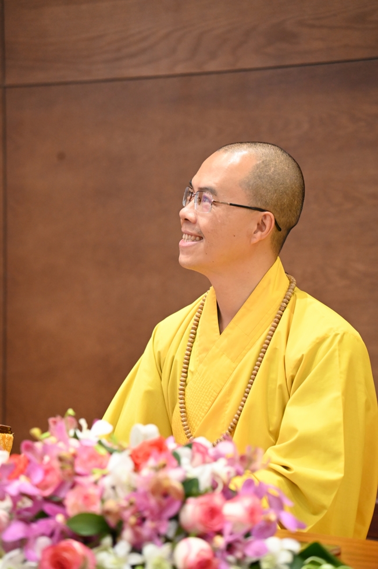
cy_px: 284
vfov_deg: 17.1
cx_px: 189
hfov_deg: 11.4
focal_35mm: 120
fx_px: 1893
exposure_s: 1/200
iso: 6400
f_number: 4
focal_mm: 120
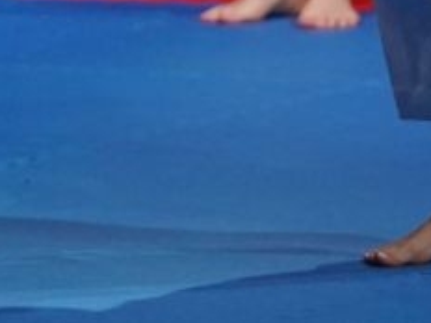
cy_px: -497
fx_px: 10235
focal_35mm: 822
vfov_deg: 1.8
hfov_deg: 2.4
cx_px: 981
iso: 2500
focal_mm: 110
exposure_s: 1/1000
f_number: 2.8
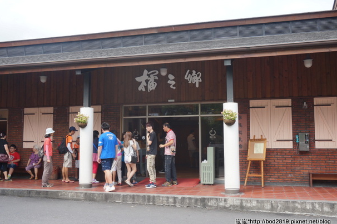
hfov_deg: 50.7
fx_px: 355
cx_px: 162
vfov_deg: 35.0
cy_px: 114
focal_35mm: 38
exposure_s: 1/100
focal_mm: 24
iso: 200
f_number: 9
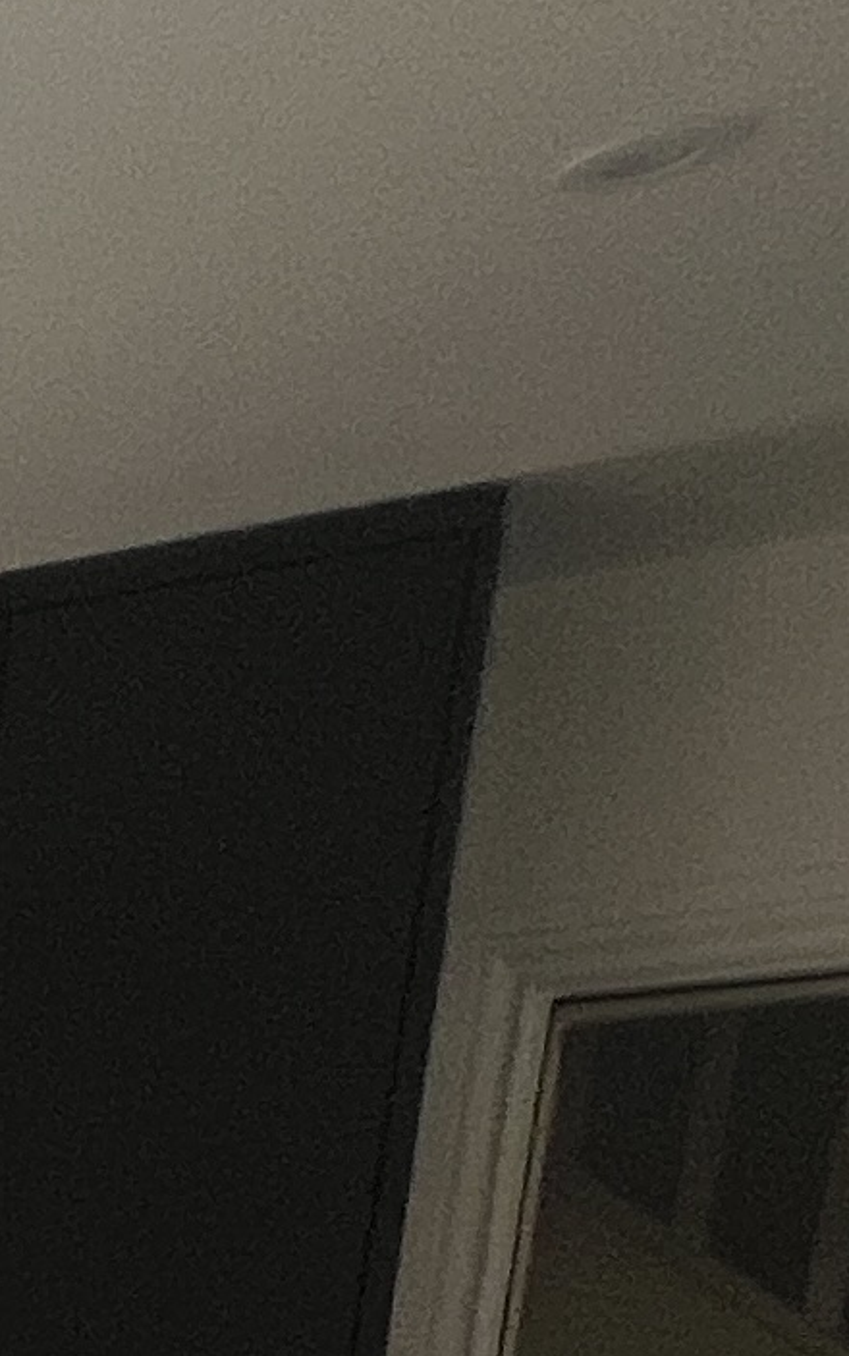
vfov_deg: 20.0
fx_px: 2922
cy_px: 2351
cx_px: -2269
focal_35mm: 79
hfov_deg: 9.0
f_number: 1.8
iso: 32
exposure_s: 1/192
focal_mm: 1.57
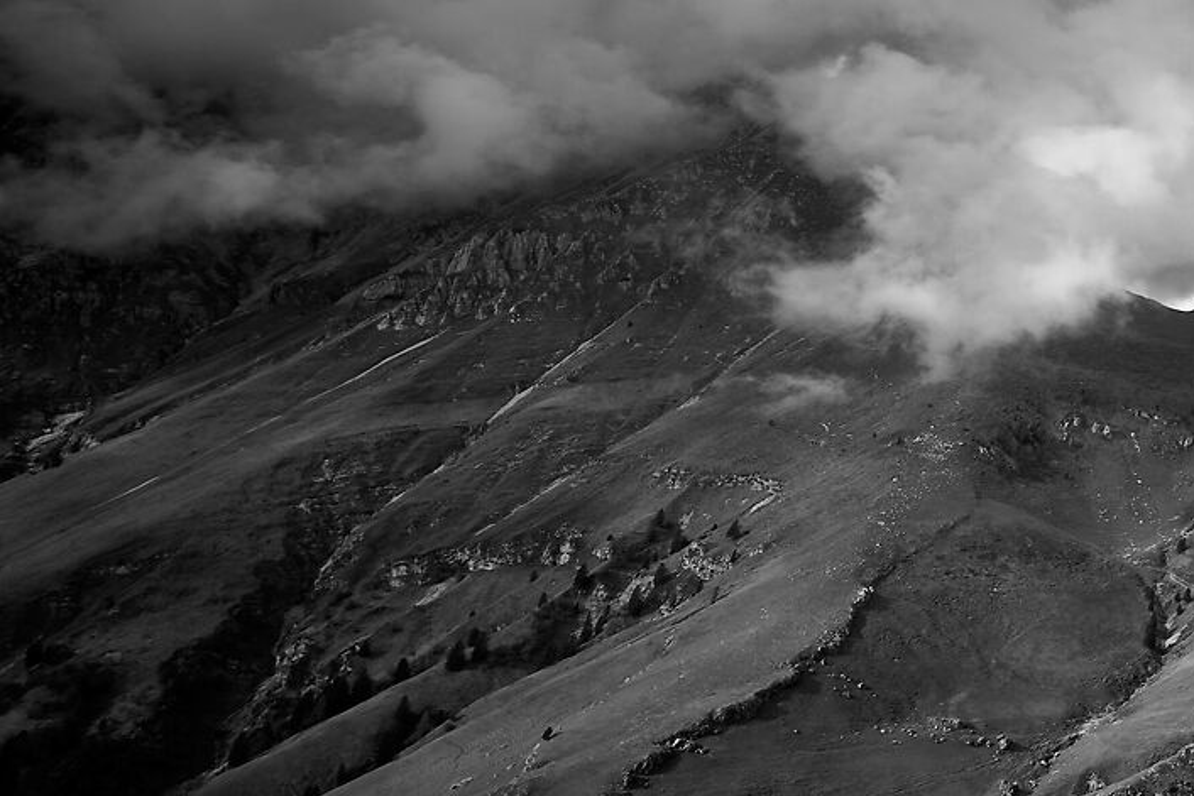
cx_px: 2016
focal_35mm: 51
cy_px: 232
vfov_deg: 26.3
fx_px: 1692
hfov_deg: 24.1
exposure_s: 1/60
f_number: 10
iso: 100
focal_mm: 15
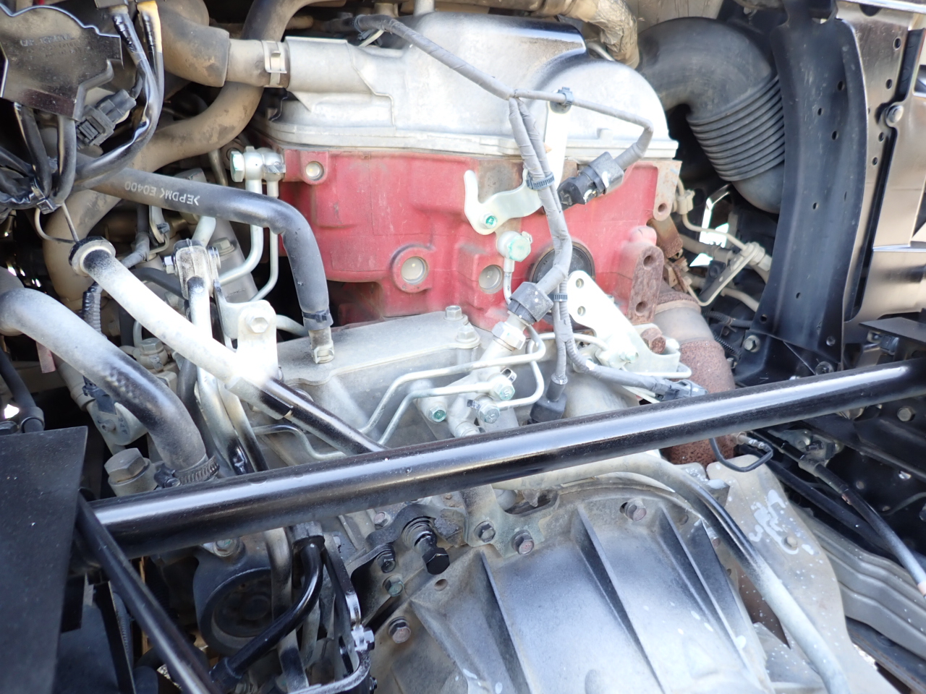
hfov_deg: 69.4
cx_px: 463
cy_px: 347
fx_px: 669
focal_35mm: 25
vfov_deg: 54.9
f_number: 2
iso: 100
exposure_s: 1/60
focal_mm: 4.5
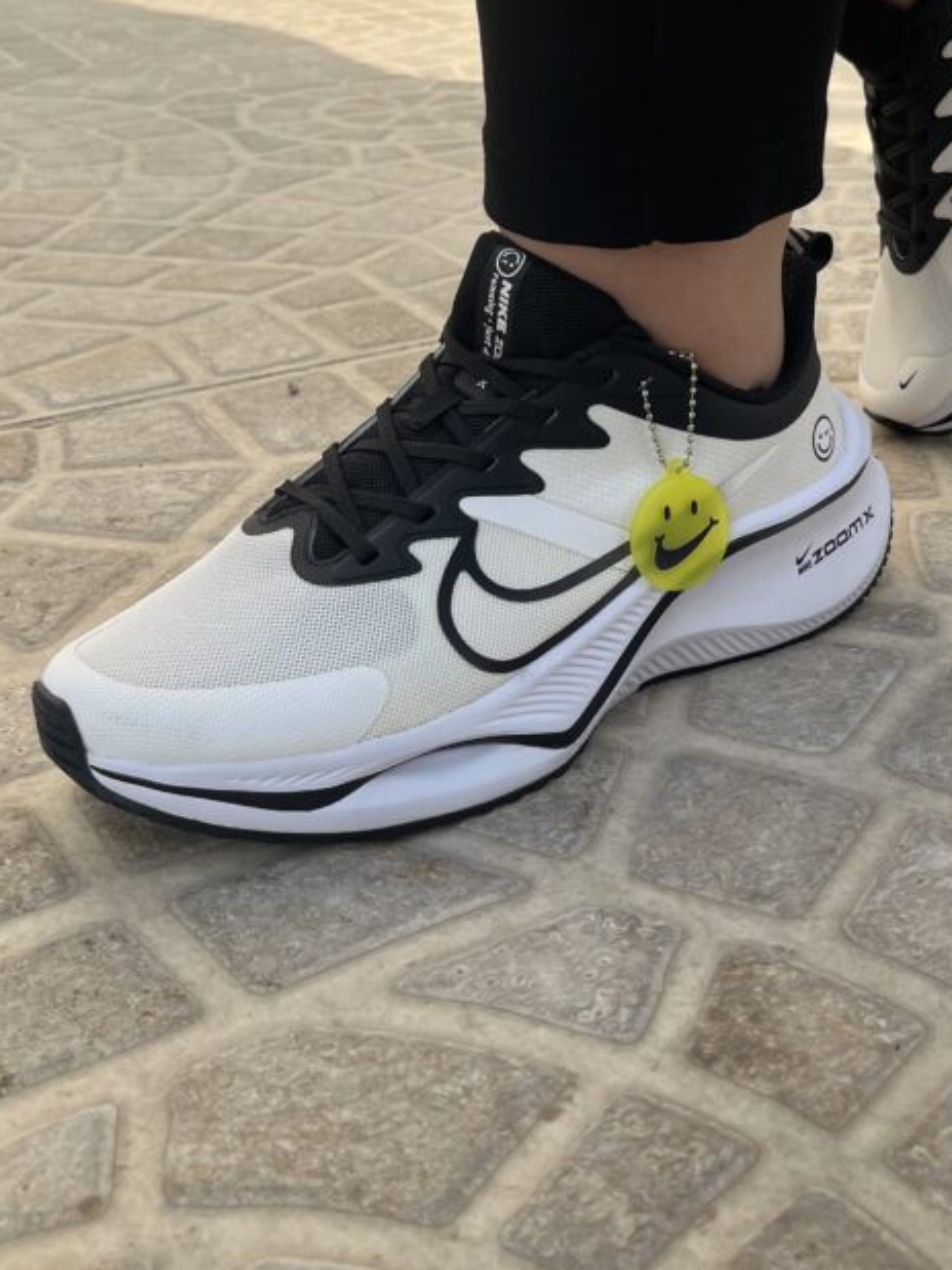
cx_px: 648
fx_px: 1577
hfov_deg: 33.2
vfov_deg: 42.6
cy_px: 334
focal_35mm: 43
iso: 50
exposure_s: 1/1776
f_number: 1.6
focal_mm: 5.1
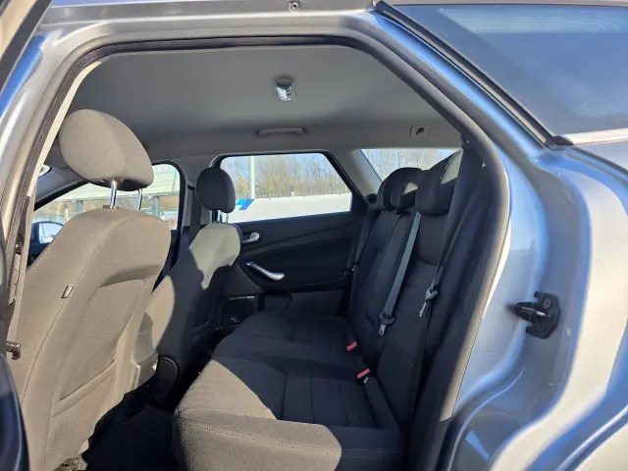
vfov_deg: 58.9
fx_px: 417
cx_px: 314
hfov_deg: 73.9
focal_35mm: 23
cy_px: 236
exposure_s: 1/2277
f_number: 1.7
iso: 80
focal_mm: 6.3
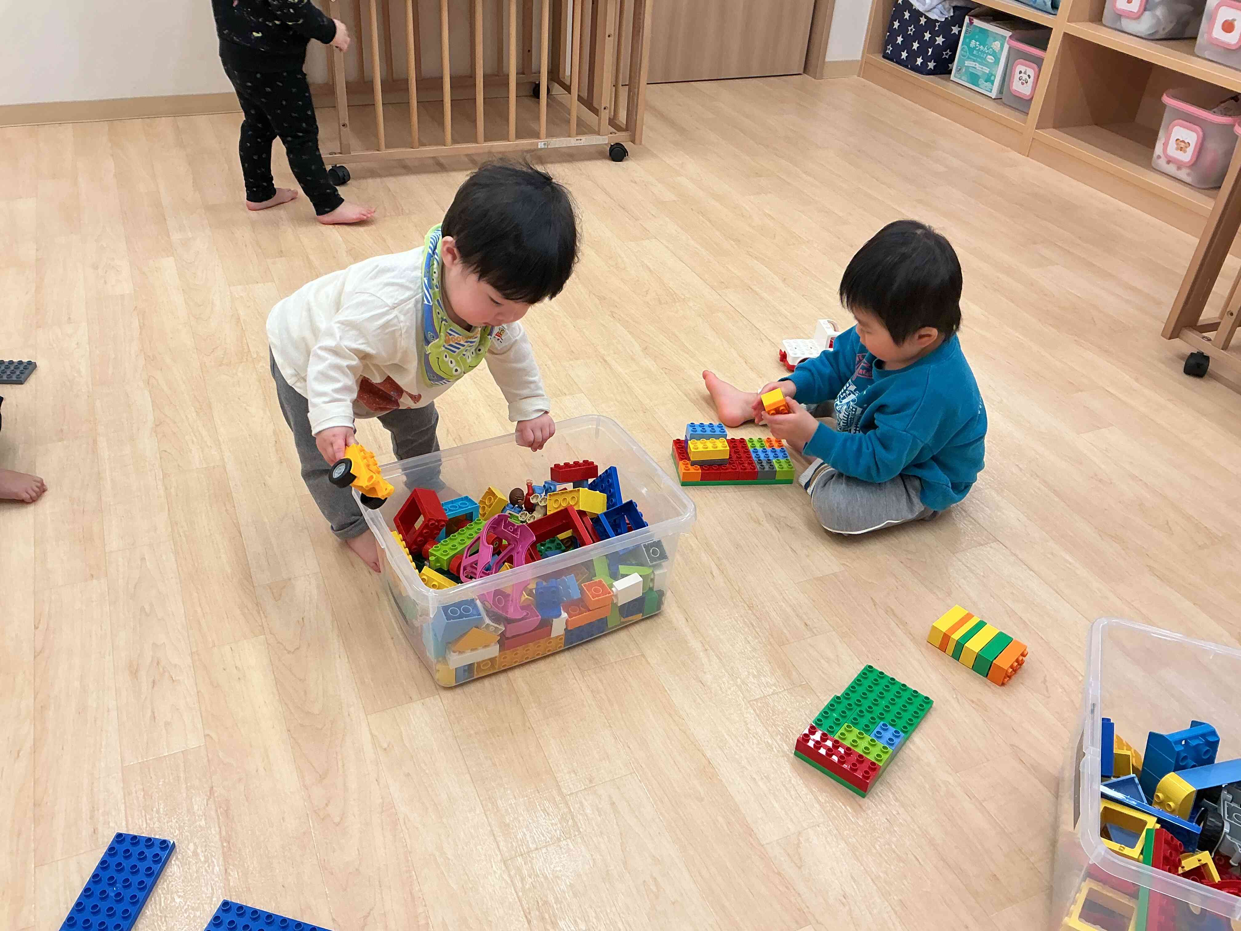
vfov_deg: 48.2
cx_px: 620
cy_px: 466
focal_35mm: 29
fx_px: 1040
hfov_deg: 61.7
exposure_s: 1/100
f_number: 1.8
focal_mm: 3
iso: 40
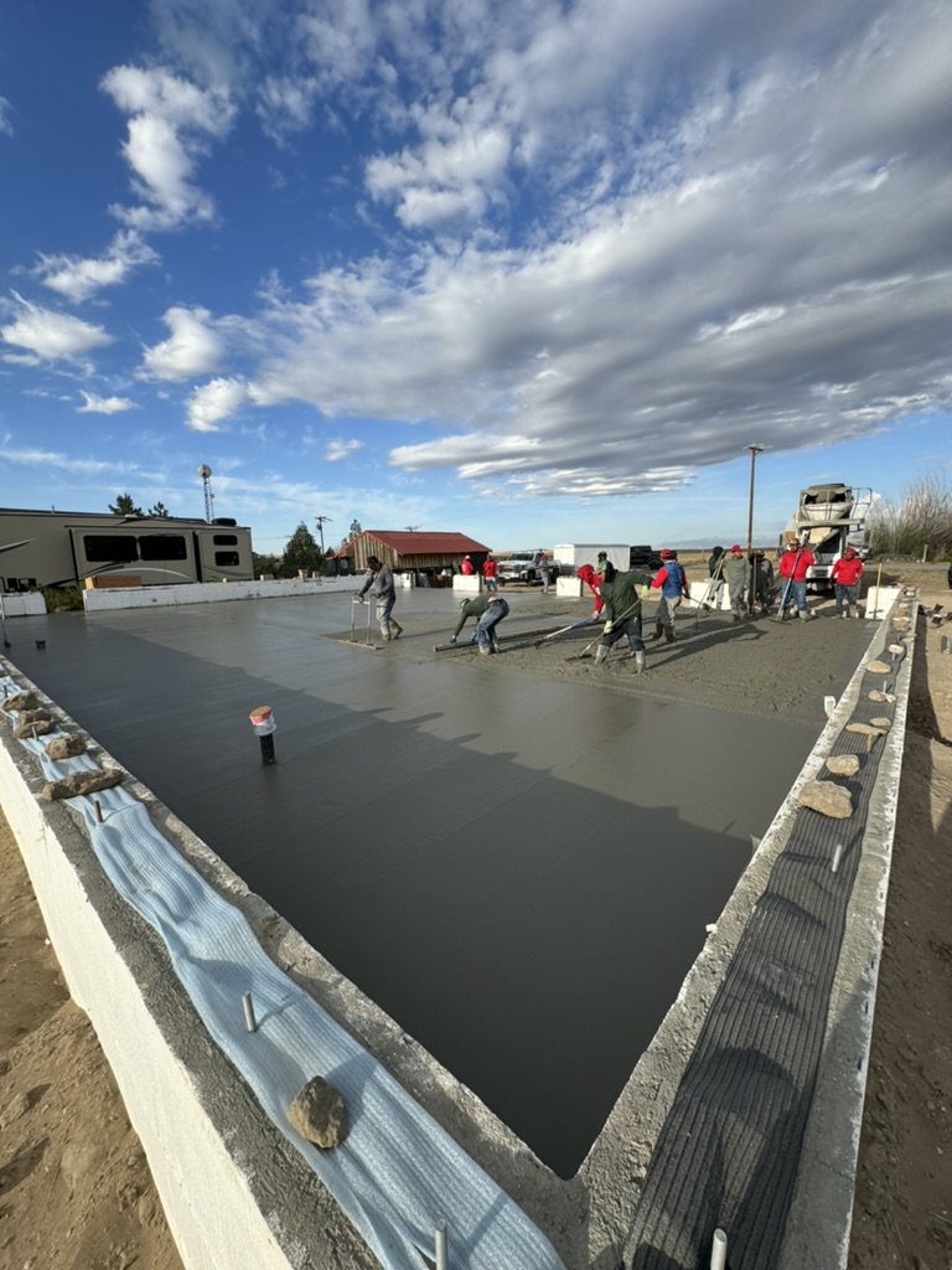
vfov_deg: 102.1
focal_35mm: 14
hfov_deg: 85.7
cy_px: 635
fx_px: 513
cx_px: 476
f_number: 2.2
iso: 40
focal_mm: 2.22
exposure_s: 1/1236
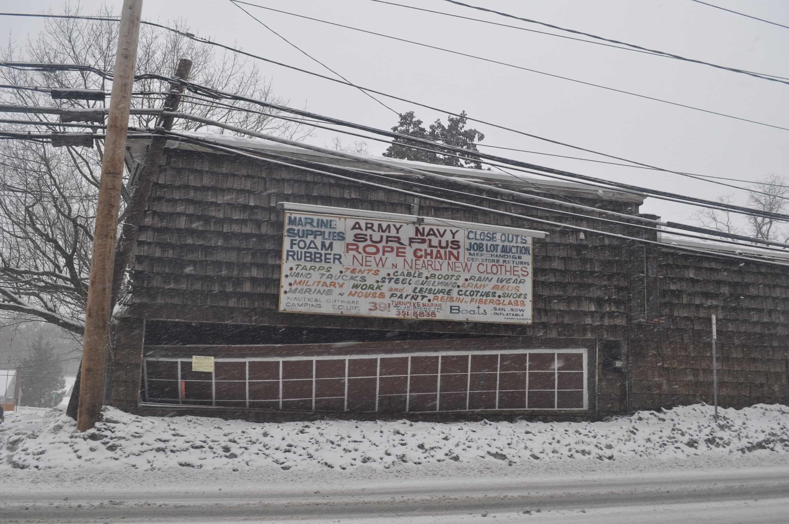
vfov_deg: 39.9
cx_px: 394
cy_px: 262
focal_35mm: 33
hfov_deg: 57.3
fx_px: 722
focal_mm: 22
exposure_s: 1/200
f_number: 7.1
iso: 200
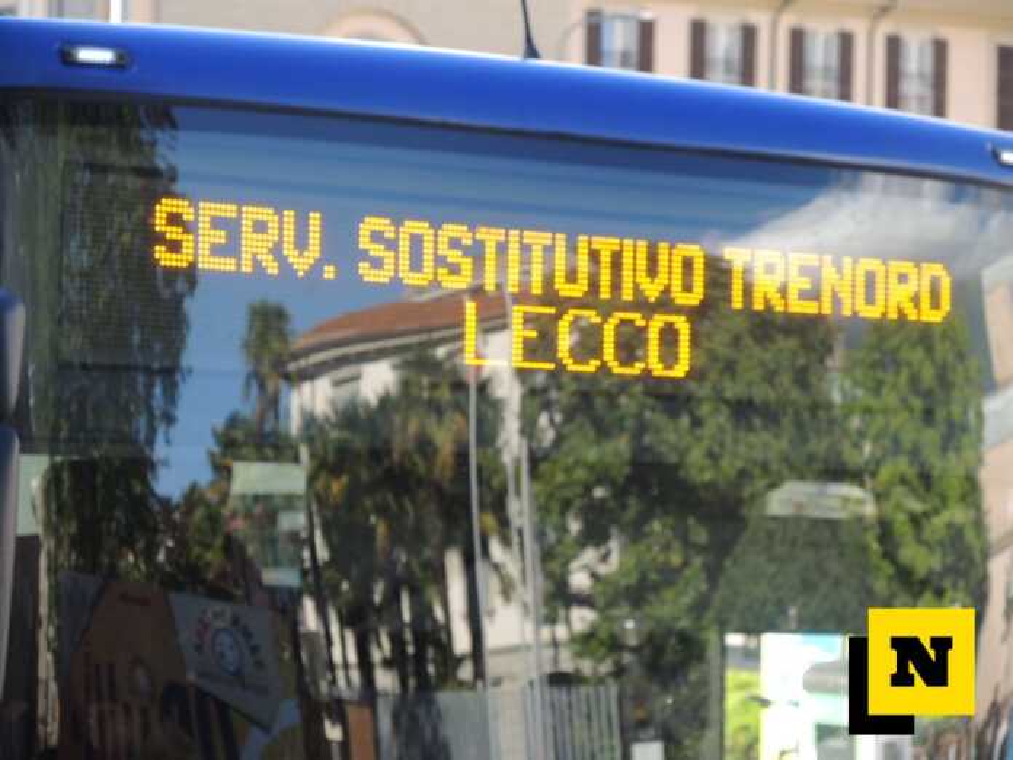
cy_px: 380
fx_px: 3951
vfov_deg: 11.0
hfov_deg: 14.6
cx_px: 506
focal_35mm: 135
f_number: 3.5
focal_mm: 28.4
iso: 80
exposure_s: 1/125
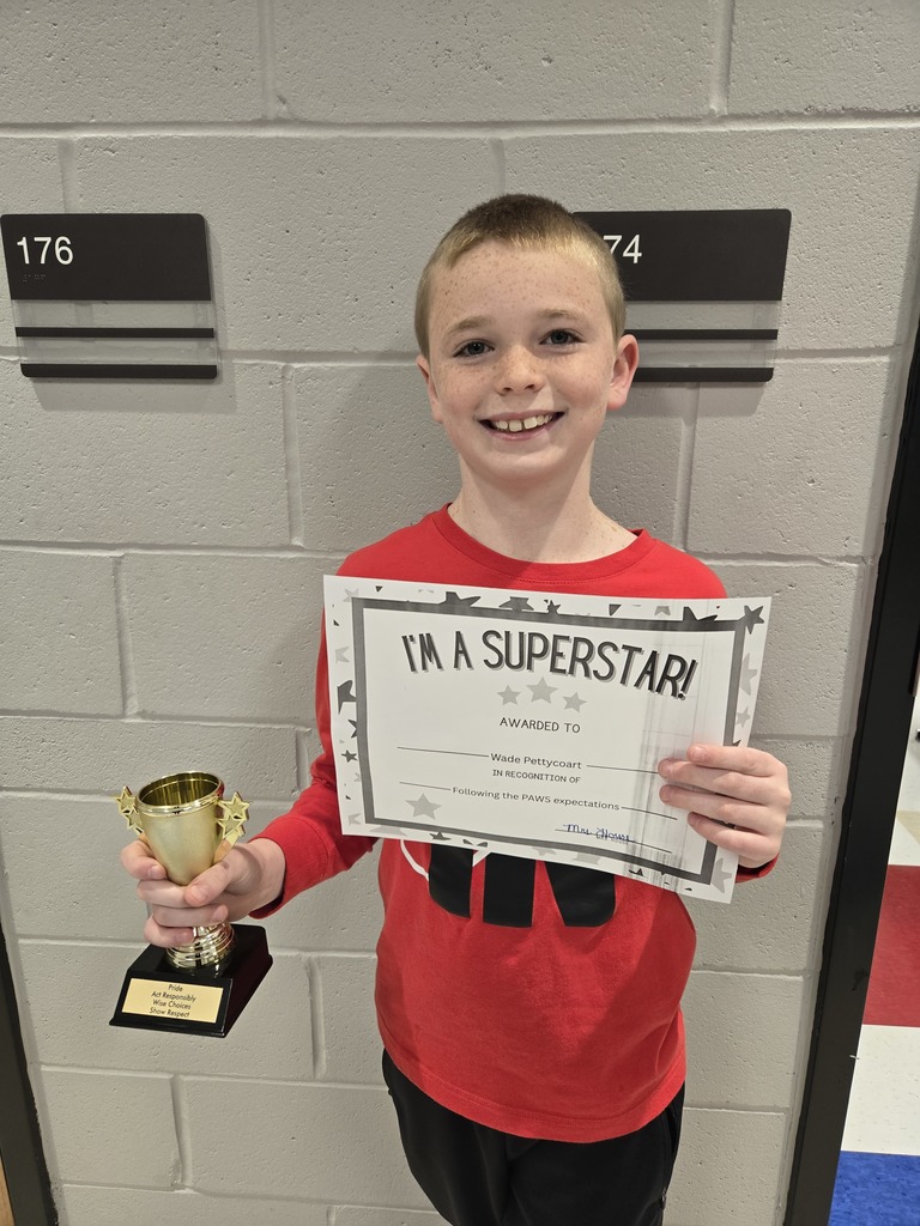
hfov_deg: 58.9
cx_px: 460
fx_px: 815
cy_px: 613
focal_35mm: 23
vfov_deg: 73.9
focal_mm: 5.4
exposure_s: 1/120
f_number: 1.8
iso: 100
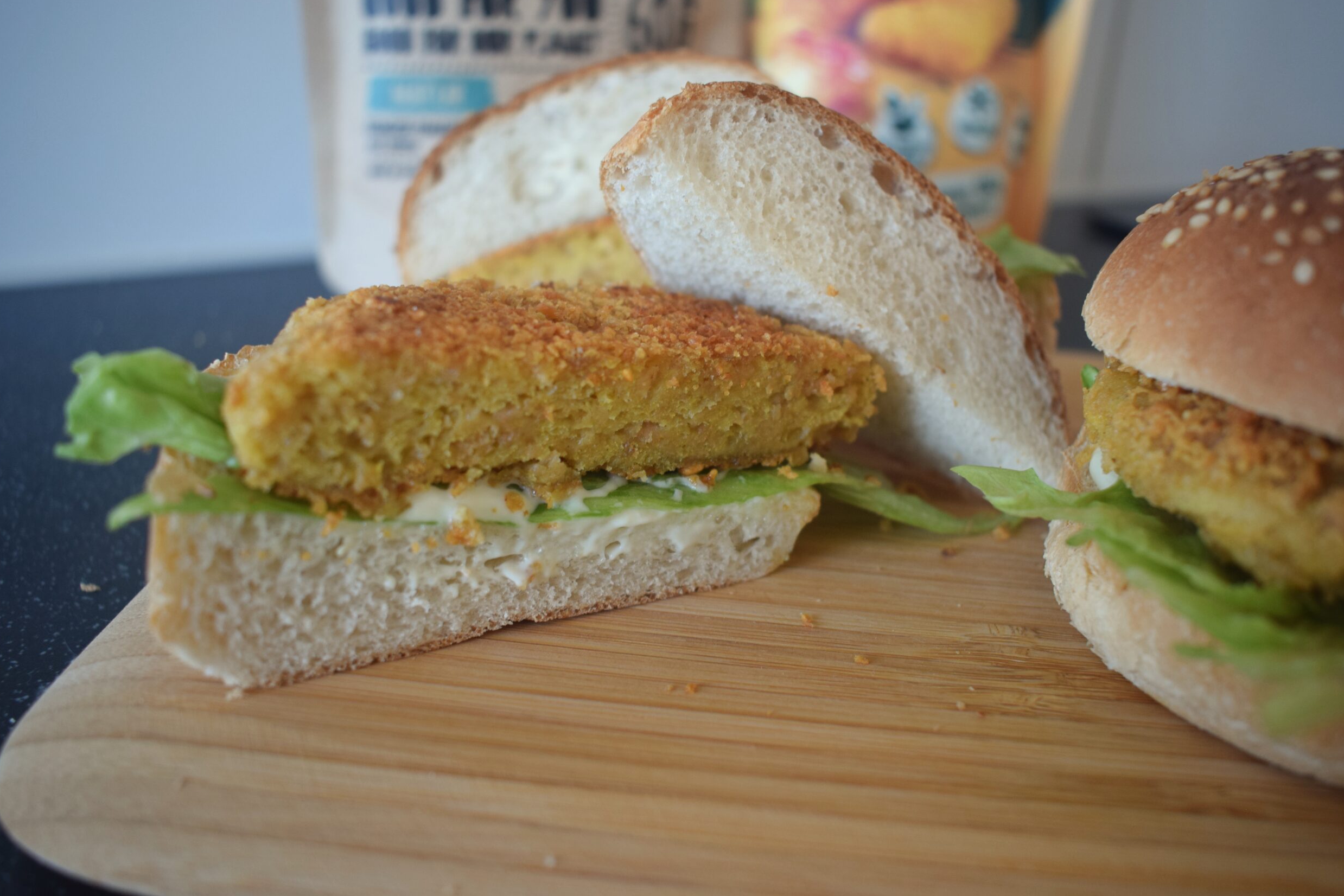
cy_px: 456
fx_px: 1157
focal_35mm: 31
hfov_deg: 60.3
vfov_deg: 42.3
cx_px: 687
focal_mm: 20
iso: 400
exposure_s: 1/60
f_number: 4
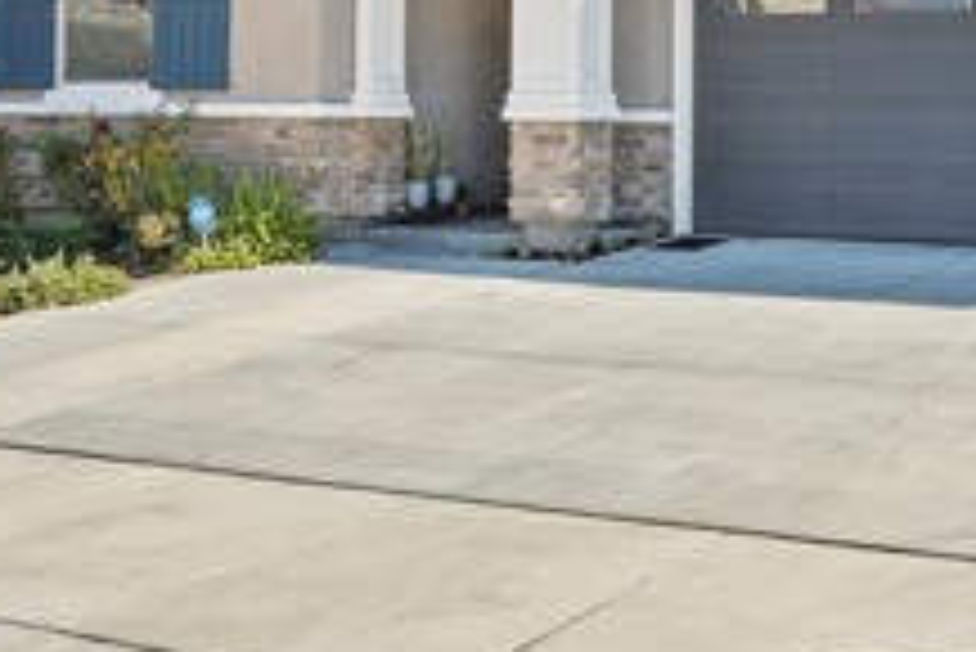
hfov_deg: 31.5
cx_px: 621
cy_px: 47
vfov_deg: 20.9
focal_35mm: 63
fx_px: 1722
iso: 100
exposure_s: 1/15
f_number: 11
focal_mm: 21.5
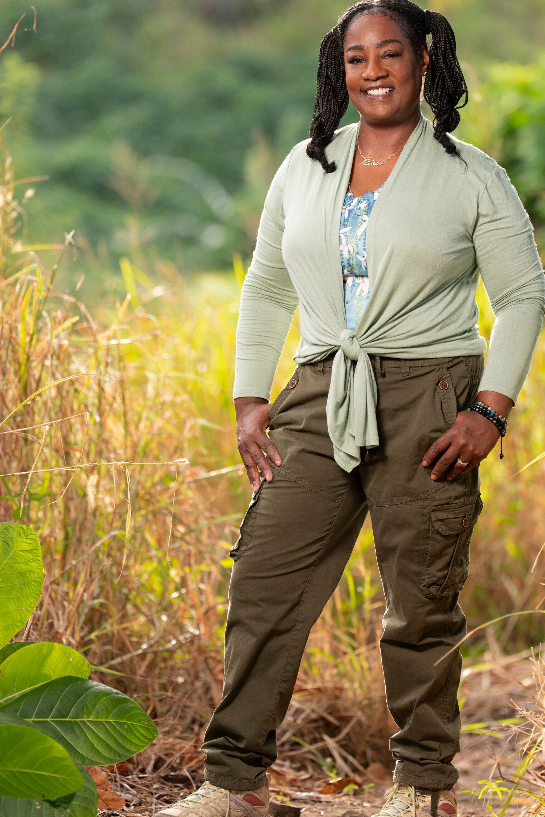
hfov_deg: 6.4
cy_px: 426
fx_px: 4904
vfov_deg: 9.5
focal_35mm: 216
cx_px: 310
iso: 200
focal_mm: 188
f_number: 3.5
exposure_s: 1/400
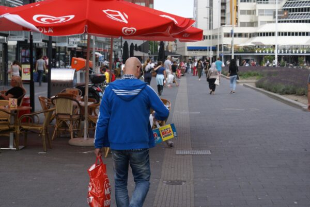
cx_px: 155
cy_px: 104
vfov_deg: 15.2
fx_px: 776
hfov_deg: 22.6
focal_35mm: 90
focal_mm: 60
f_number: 8
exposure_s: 1/125
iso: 100
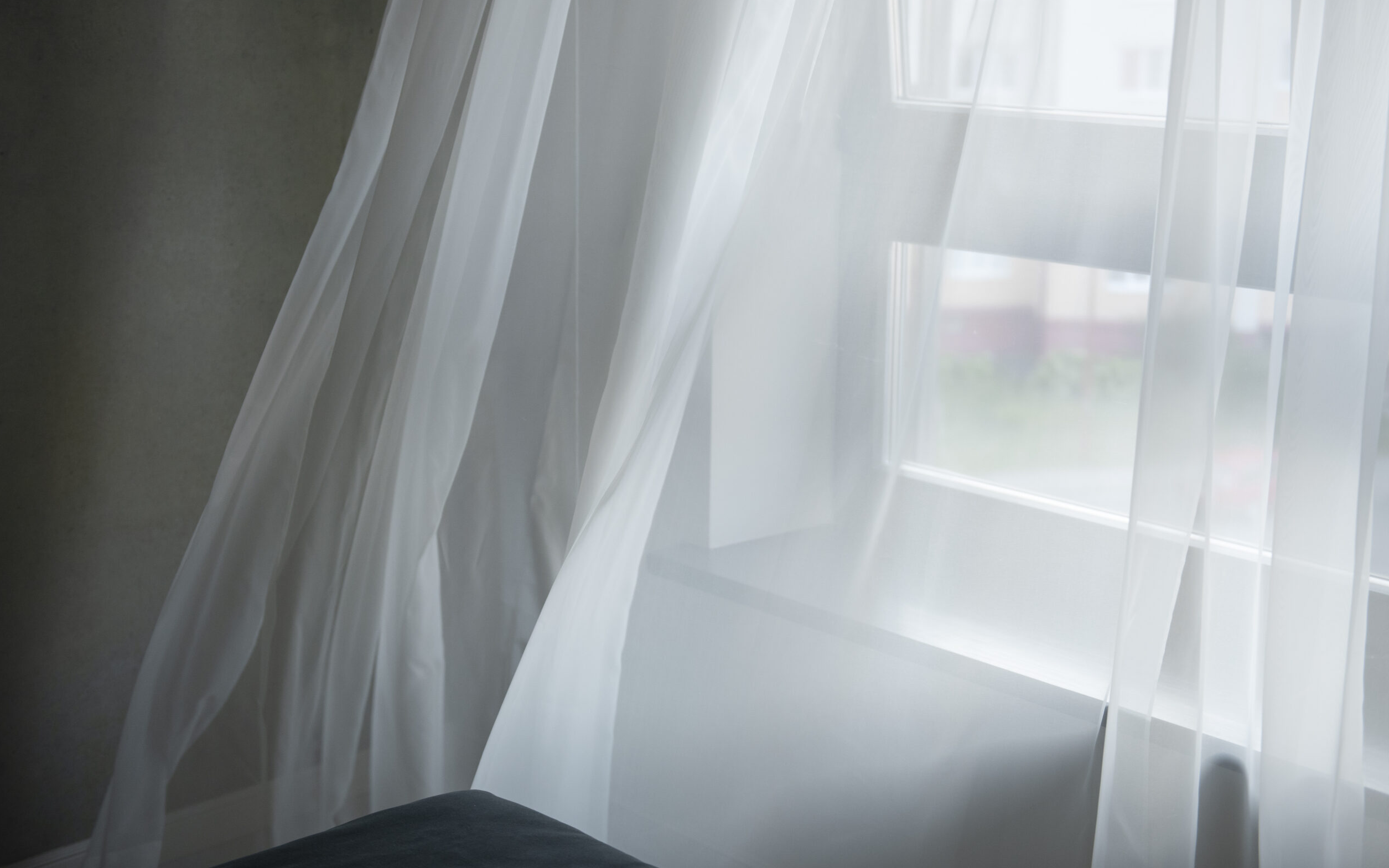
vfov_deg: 24.9
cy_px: 398
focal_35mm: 52
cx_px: 702
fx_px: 1969
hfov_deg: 38.9
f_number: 2.8
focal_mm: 50
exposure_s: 1/200
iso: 640
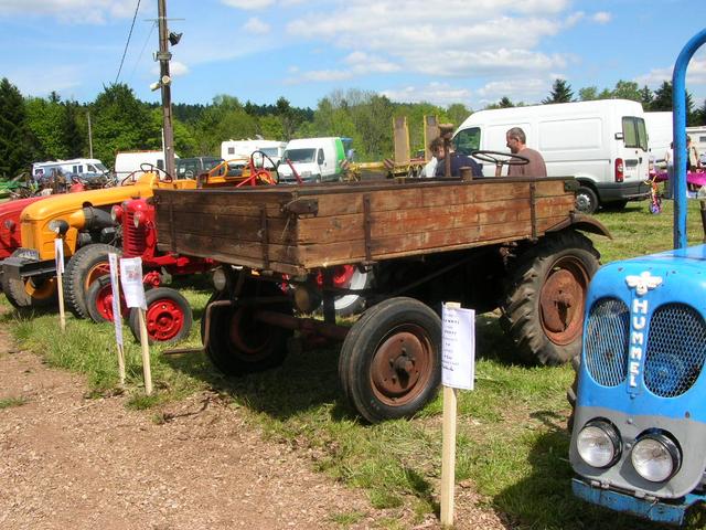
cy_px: 265
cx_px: 353
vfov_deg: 40.7
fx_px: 714
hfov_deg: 52.6
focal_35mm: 35
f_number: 5.6
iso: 50
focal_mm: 5.8
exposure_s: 1/260
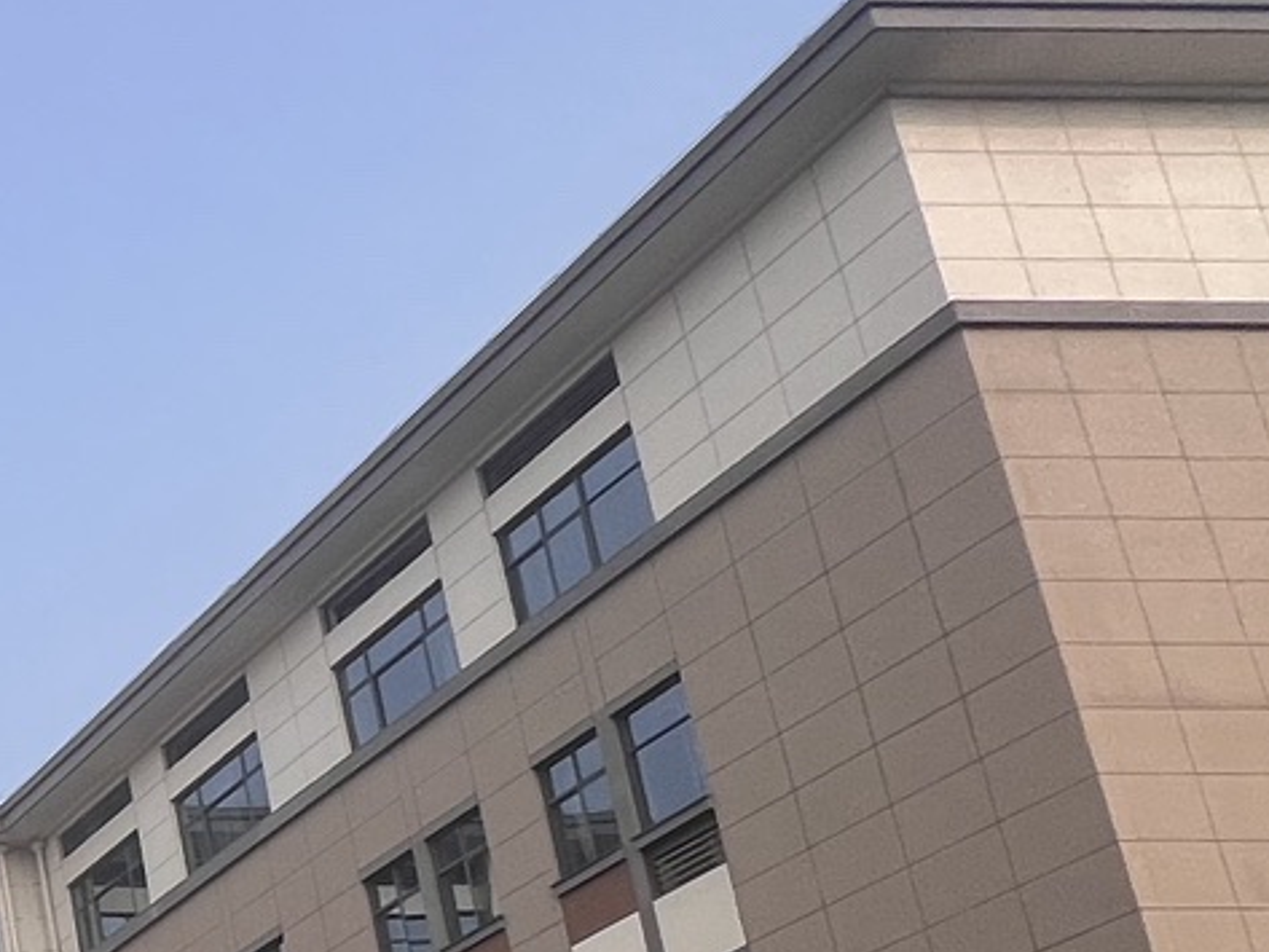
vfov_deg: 23.6
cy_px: 1228
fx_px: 2017
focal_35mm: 55
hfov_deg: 21.3
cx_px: -1073
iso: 32
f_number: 1.8
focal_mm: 1.57
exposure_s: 1/1531
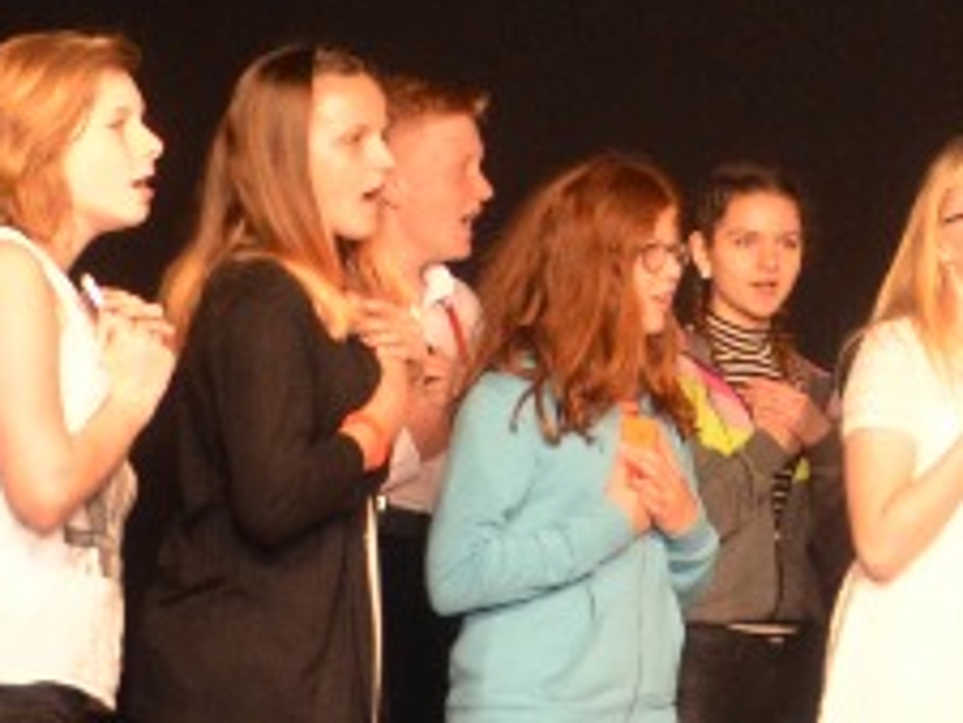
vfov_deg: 5.7
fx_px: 7250
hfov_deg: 7.2
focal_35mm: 260
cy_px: -180
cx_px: 2245
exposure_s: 1/60
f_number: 4
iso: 800
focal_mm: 25
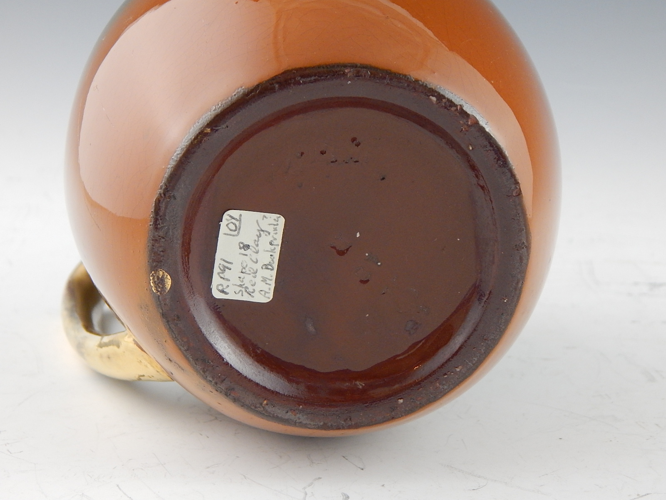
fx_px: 1328
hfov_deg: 28.2
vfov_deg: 21.3
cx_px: 333
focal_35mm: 69
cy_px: 250
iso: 360
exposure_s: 1/30
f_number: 4.1
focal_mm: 12.3
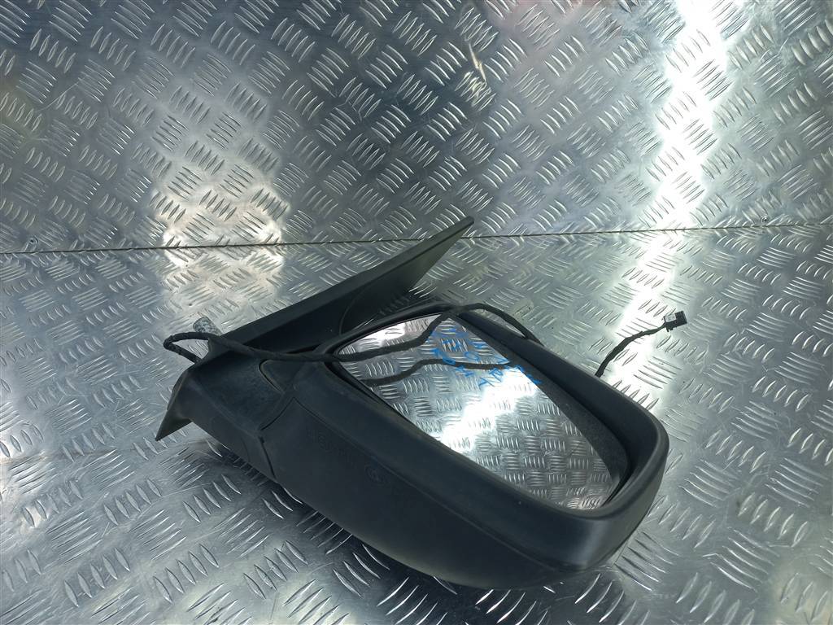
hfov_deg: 69.4
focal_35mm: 25
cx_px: 416
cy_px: 312
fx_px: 602
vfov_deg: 54.9
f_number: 1.8
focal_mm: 4.6
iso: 40
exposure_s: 1/50
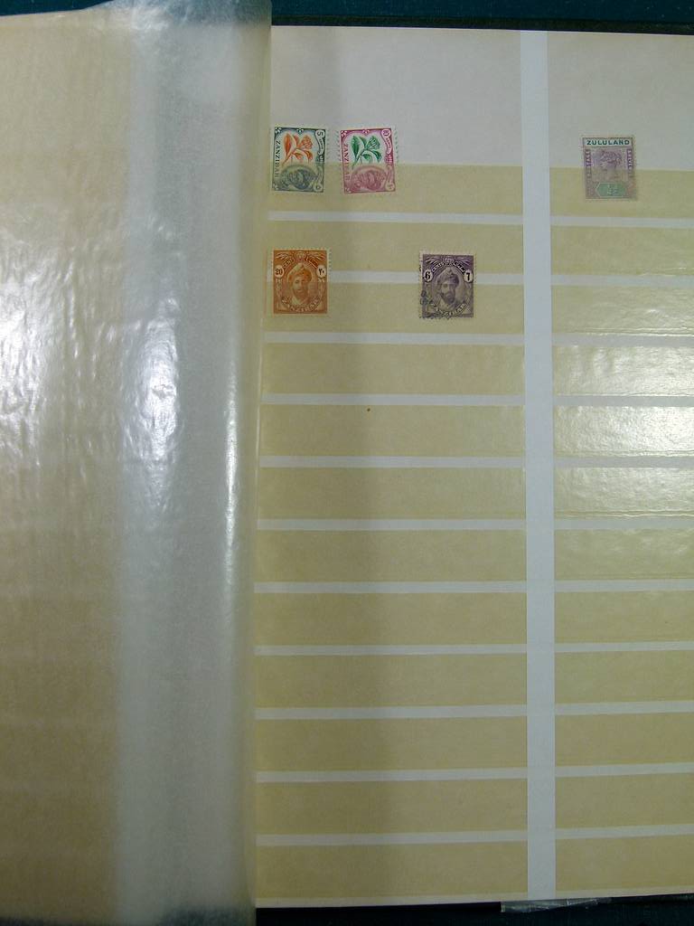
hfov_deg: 48.2
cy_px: 463
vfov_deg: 61.7
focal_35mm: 29
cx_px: 347
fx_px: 775
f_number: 3.6
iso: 100
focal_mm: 5.2
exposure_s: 1/160
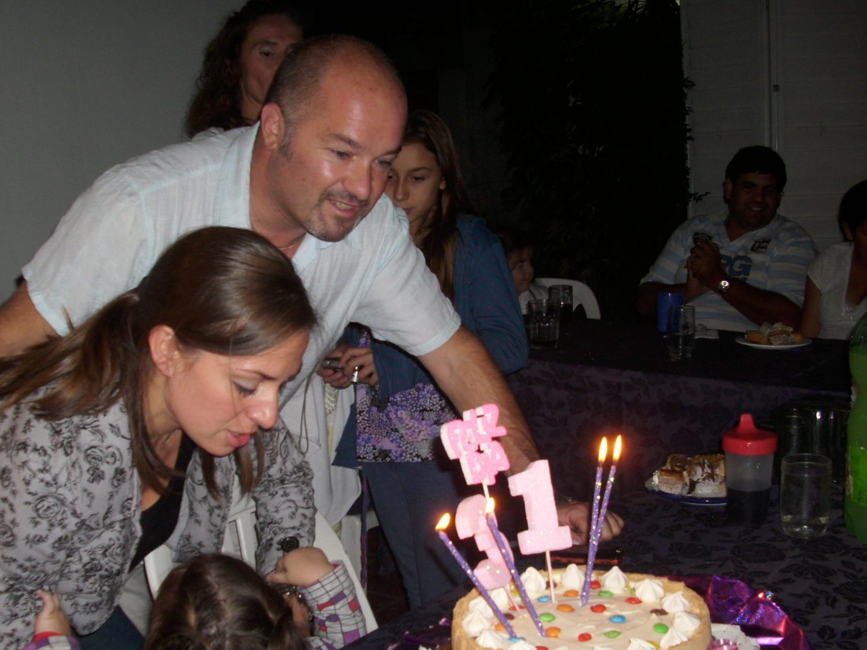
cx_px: 388
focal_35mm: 41
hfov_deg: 45.7
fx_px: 1027
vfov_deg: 35.1
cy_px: 366
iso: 50
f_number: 2.8
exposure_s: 1/30
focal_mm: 6.2
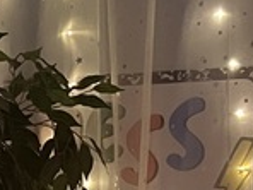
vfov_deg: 7.6
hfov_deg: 10.6
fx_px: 1316
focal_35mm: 180
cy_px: 491
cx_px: -133
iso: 640
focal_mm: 5.1
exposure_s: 1/40
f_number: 1.6
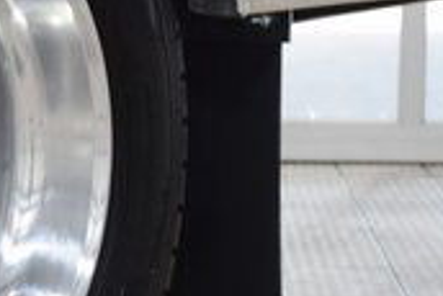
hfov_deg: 9.0
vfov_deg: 6.2
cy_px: 174
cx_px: -242
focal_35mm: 223
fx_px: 2746
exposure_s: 1/60
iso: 1600
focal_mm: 40
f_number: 5
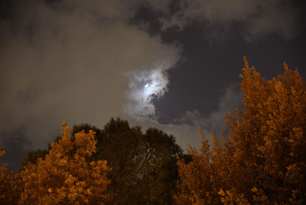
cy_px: 102
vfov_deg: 21.6
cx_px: 153
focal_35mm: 63
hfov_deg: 31.9
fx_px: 536
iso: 6400
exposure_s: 1/4
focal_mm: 63
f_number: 2.8
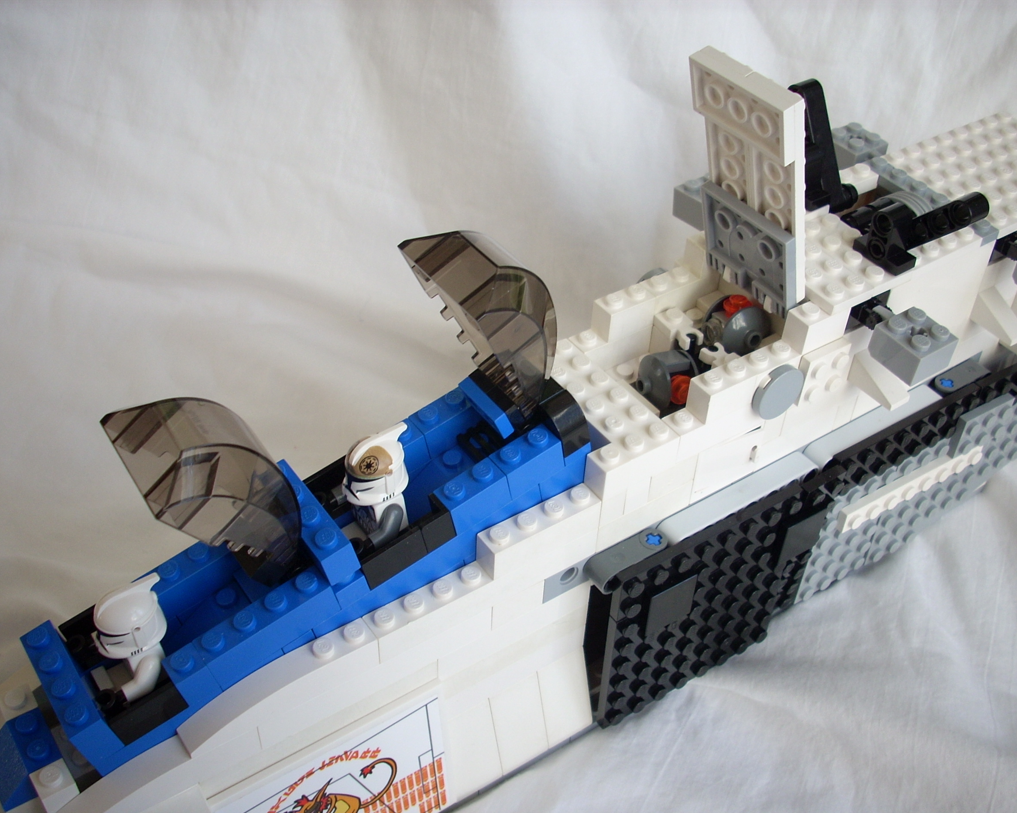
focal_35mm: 39
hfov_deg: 46.8
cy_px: 409
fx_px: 1174
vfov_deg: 38.2
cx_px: 529
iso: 67
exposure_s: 1/30
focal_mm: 6.2
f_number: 2.8
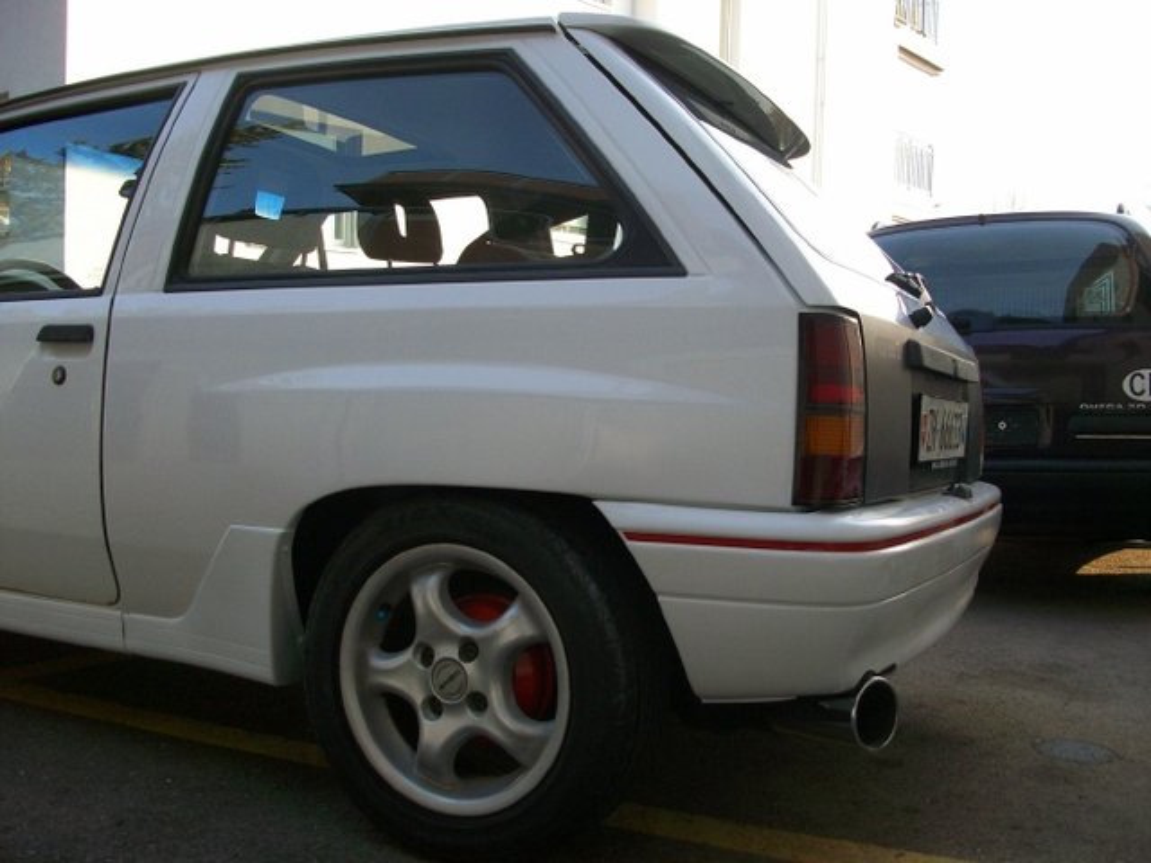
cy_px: 432
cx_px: 576
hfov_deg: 54.0
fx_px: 1131
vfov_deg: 41.8
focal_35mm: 34
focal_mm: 5.7
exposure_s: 1/214
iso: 80
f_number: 2.8
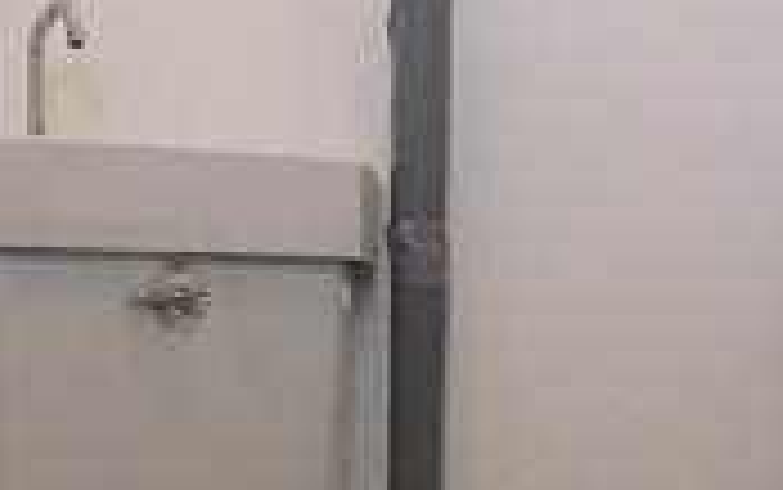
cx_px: 284
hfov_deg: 25.1
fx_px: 1751
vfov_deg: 14.6
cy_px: 782
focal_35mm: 82
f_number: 3.5
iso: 200
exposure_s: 1/30
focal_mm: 3.7
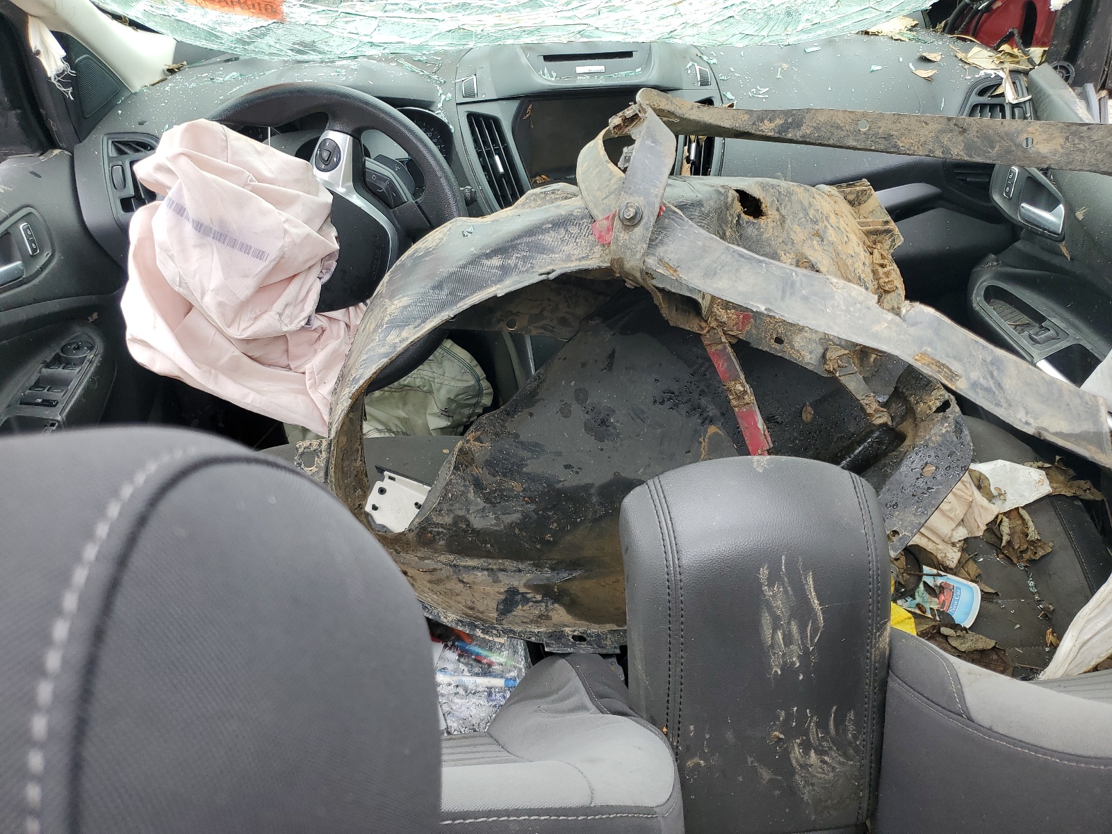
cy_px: 417
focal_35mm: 26
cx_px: 556
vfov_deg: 53.1
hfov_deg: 67.3
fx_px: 835
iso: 50
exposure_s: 1/172
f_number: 1.5
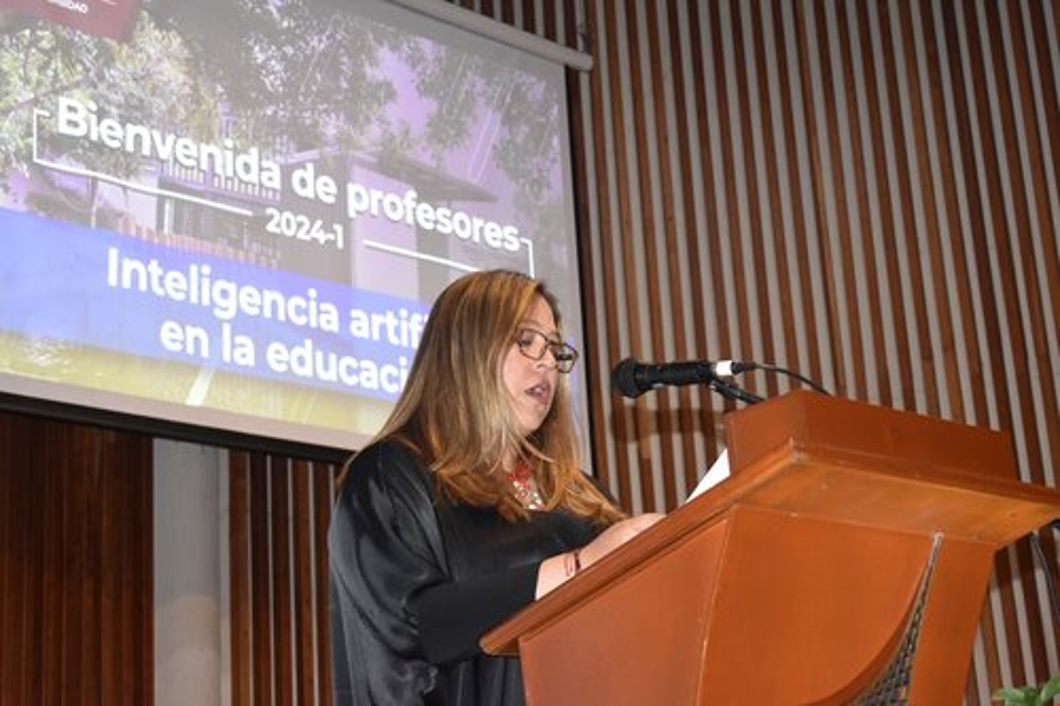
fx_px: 1854
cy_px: 353
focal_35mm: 63
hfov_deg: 31.9
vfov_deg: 21.6
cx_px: 530
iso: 2000
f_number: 5
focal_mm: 42
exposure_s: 1/60
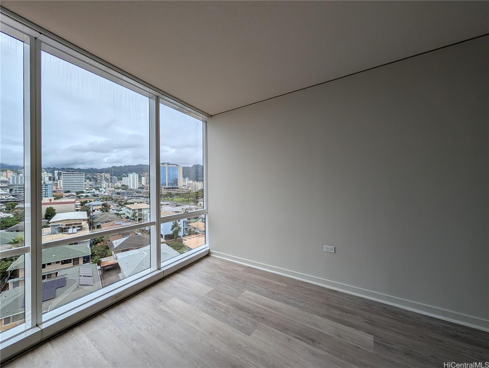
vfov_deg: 94.6
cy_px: 184
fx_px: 170
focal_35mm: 12
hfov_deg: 110.5
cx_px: 244
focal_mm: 2.02
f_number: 1.7
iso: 51
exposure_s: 1/836
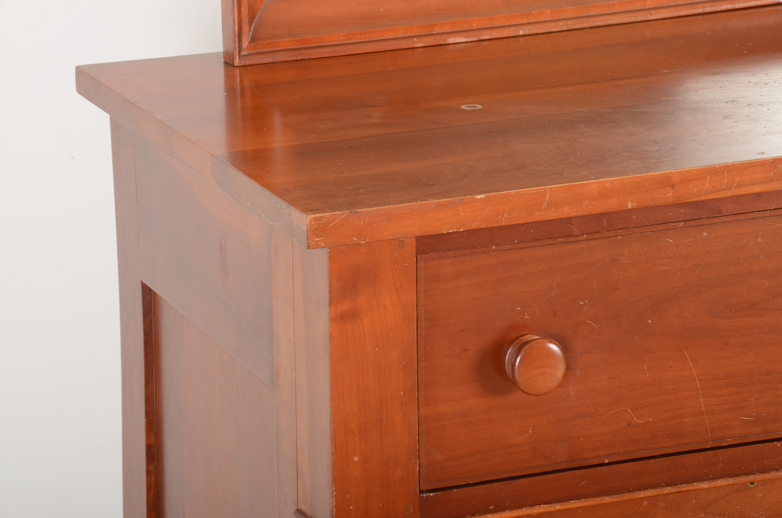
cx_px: 391
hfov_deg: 13.1
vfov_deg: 8.7
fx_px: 3414
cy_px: 259
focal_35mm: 158
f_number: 11
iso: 160
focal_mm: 105
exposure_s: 1/200
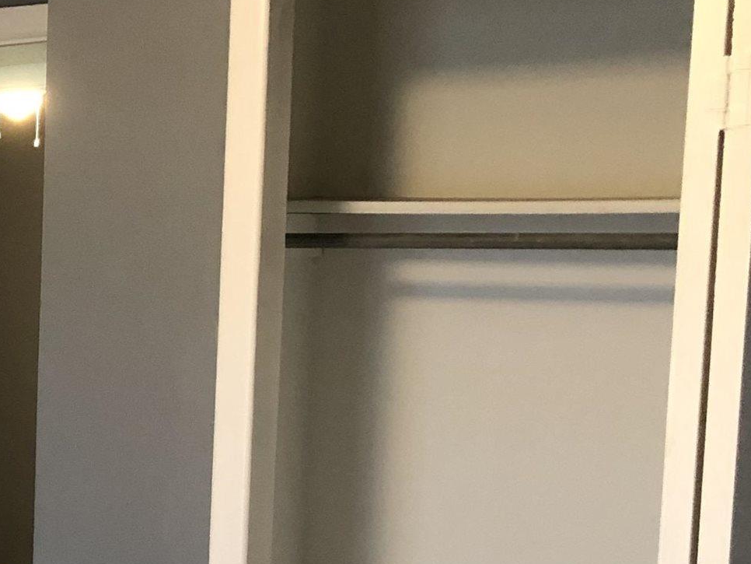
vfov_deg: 16.3
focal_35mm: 89
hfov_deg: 20.3
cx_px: -203
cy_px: 561
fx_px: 1931
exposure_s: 1/11
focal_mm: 3.99
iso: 100
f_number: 1.8
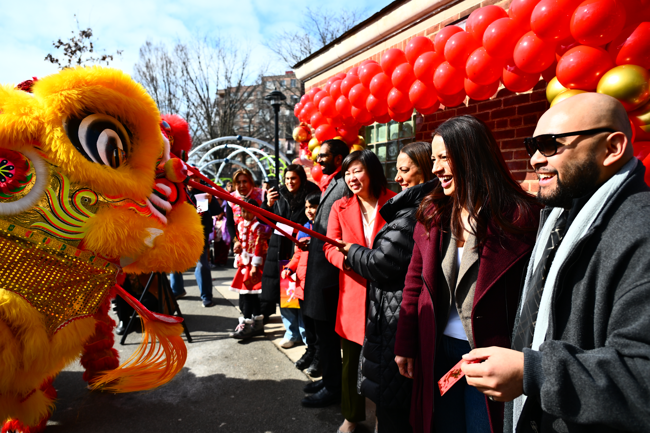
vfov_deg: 53.1
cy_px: 216
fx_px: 433
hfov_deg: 73.7
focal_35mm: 24
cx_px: 325
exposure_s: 1/2000
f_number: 4
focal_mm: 24
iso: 280
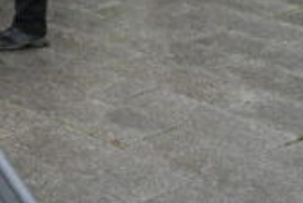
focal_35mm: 109
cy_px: -250
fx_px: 918
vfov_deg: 11.0
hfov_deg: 15.2
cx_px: -301
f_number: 4
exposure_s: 1/800
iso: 1600
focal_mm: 24
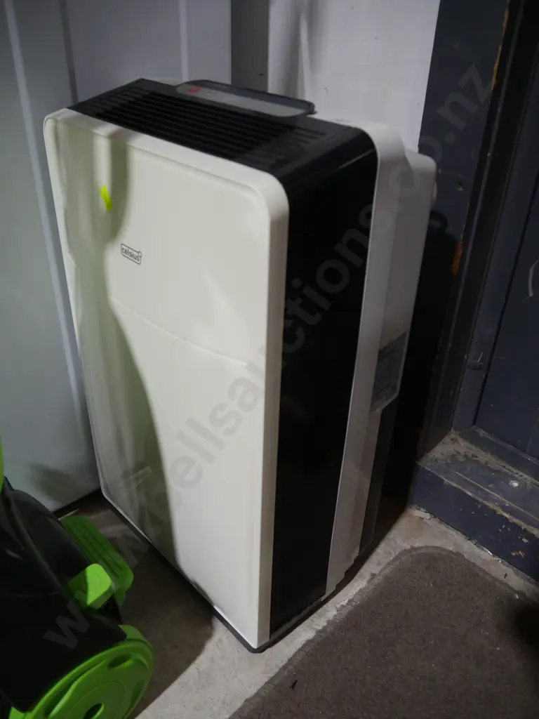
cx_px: 270
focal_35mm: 28
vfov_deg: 63.4
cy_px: 360
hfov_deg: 49.7
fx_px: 581
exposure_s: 1/60
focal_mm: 14
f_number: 3.5
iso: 400
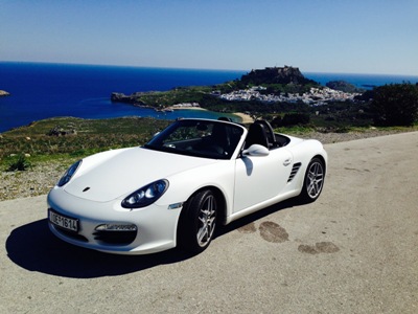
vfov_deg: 42.9
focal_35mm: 33
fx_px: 398
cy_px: 157
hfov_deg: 55.4
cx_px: 209
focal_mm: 4.12
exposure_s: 1/3390
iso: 50
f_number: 2.4
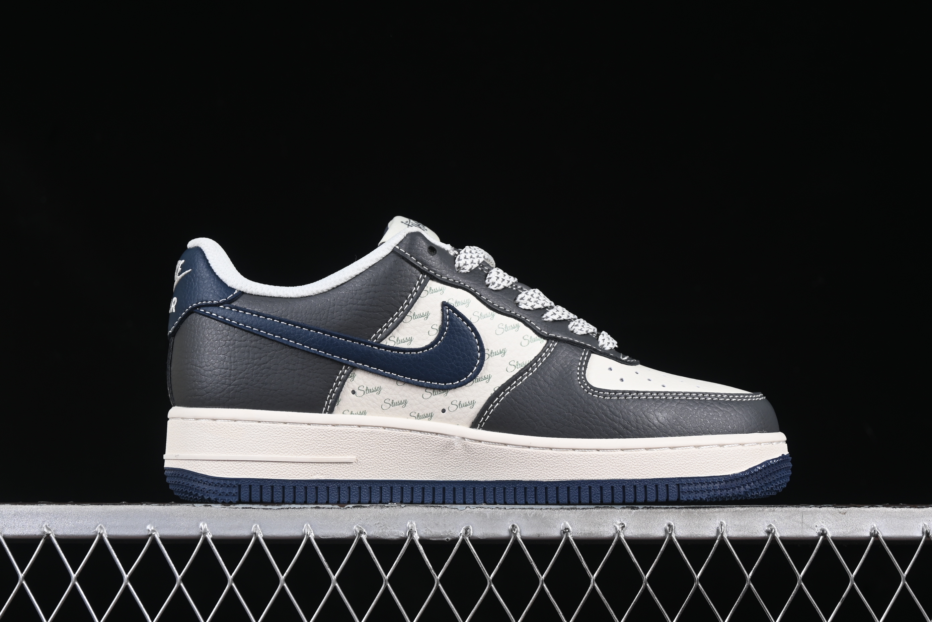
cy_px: 311
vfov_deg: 18.2
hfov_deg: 27.0
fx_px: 1942
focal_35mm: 75
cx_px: 466
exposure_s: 1/80
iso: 160
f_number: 7.1
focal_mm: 50
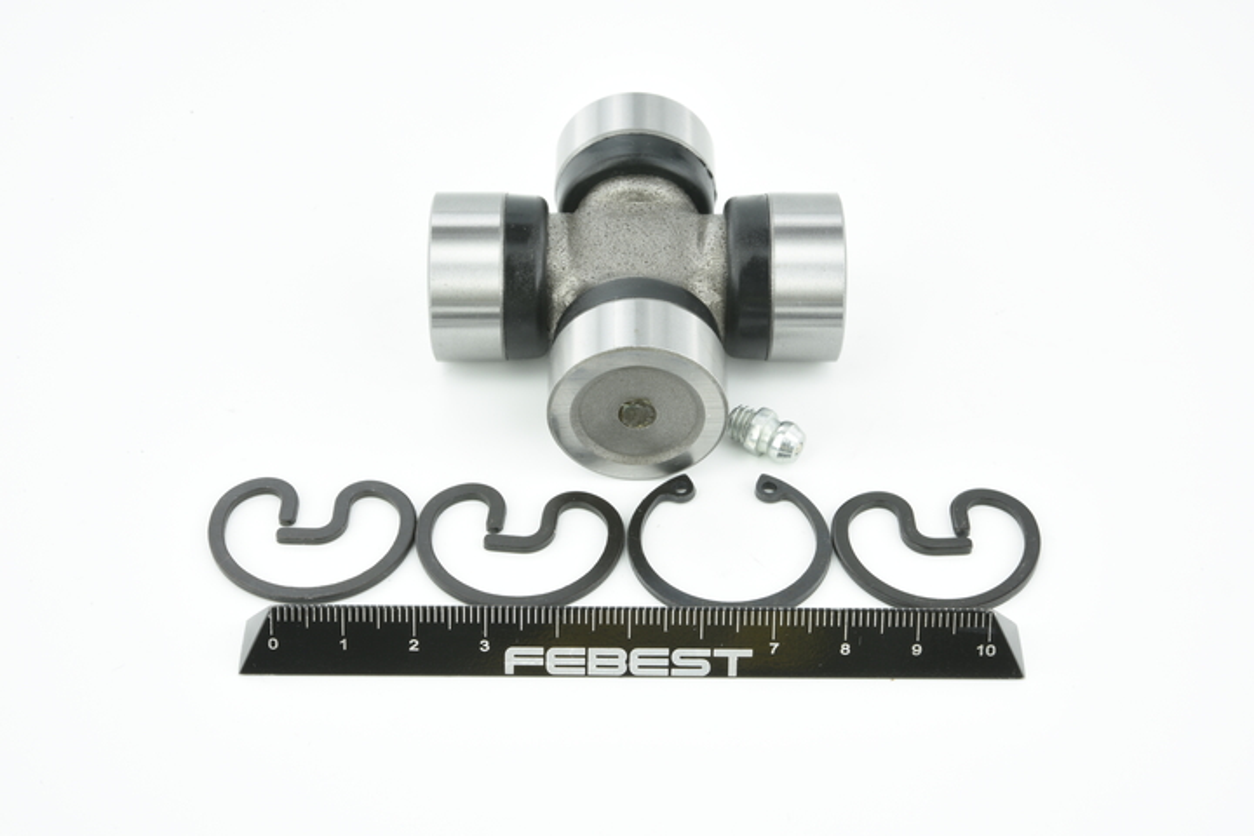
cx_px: 627
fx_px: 2090
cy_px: 418
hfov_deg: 33.4
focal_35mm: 60
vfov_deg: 22.6
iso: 64
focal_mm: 60
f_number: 29
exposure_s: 1/2
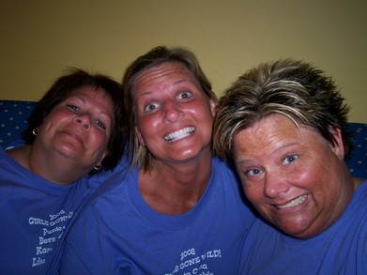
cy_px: 138
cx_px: 184
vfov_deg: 39.6
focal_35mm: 36
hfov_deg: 51.4
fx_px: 382
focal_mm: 5.9
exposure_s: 1/64
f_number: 4.5
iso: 140
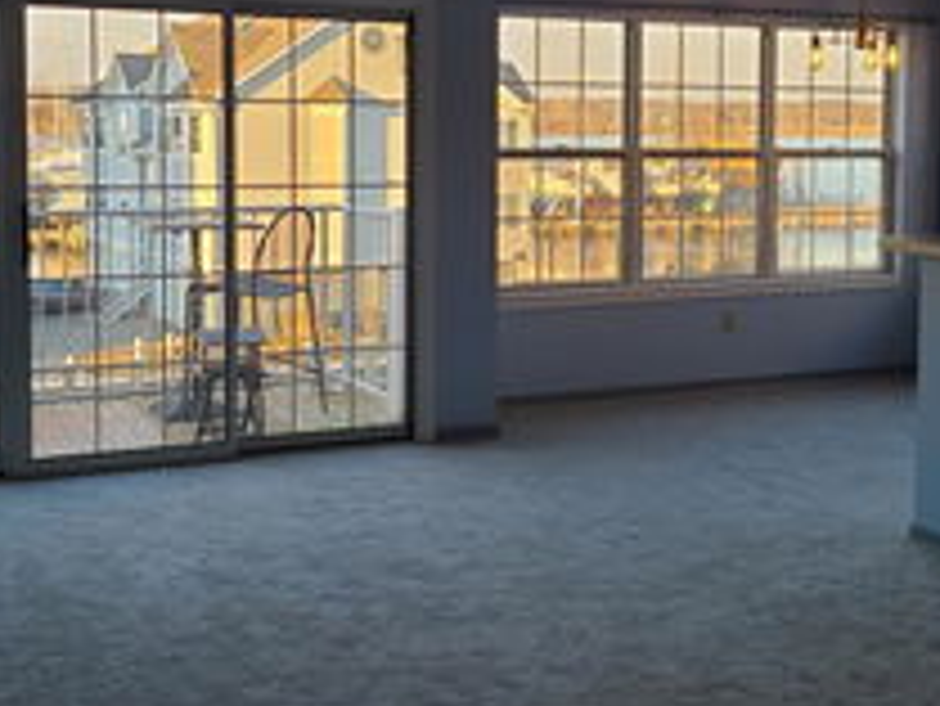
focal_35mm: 53
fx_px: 1440
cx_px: 519
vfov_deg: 27.4
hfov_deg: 36.1
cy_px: 225
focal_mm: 5.4
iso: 40
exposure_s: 1/210
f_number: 1.8
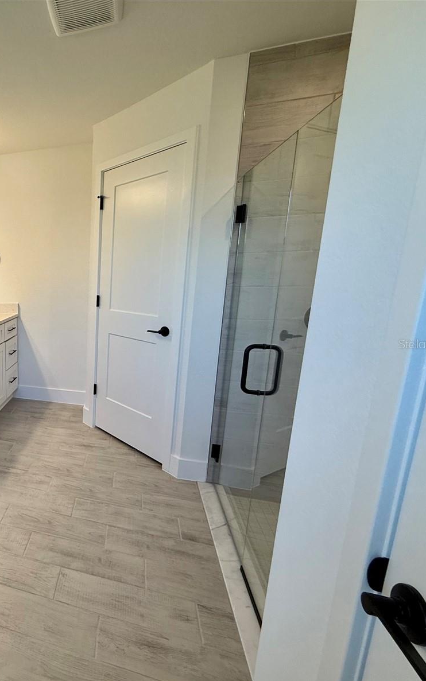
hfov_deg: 48.4
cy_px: 344
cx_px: -6
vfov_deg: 85.1
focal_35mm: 20
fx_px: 371
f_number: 2.2
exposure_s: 1/120
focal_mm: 2.22
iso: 100
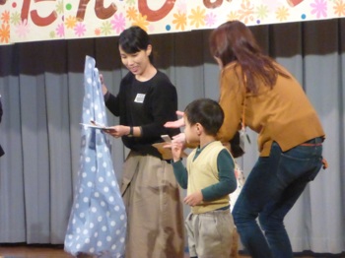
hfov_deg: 15.8
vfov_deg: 11.8
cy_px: 129
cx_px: 172
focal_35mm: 125
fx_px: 1245
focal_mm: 20.3
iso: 3200
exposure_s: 1/100
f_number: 5.8
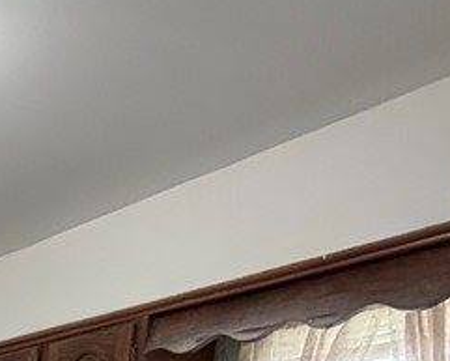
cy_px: 666
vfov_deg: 19.2
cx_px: -248
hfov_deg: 24.3
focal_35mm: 58
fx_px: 773
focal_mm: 2.22
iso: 250
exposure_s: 1/60
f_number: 2.2
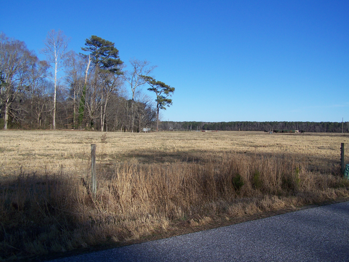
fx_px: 383
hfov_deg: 49.0
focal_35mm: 38
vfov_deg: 37.7
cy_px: 131
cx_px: 174
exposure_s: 1/640
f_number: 4
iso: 64
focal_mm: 6.3
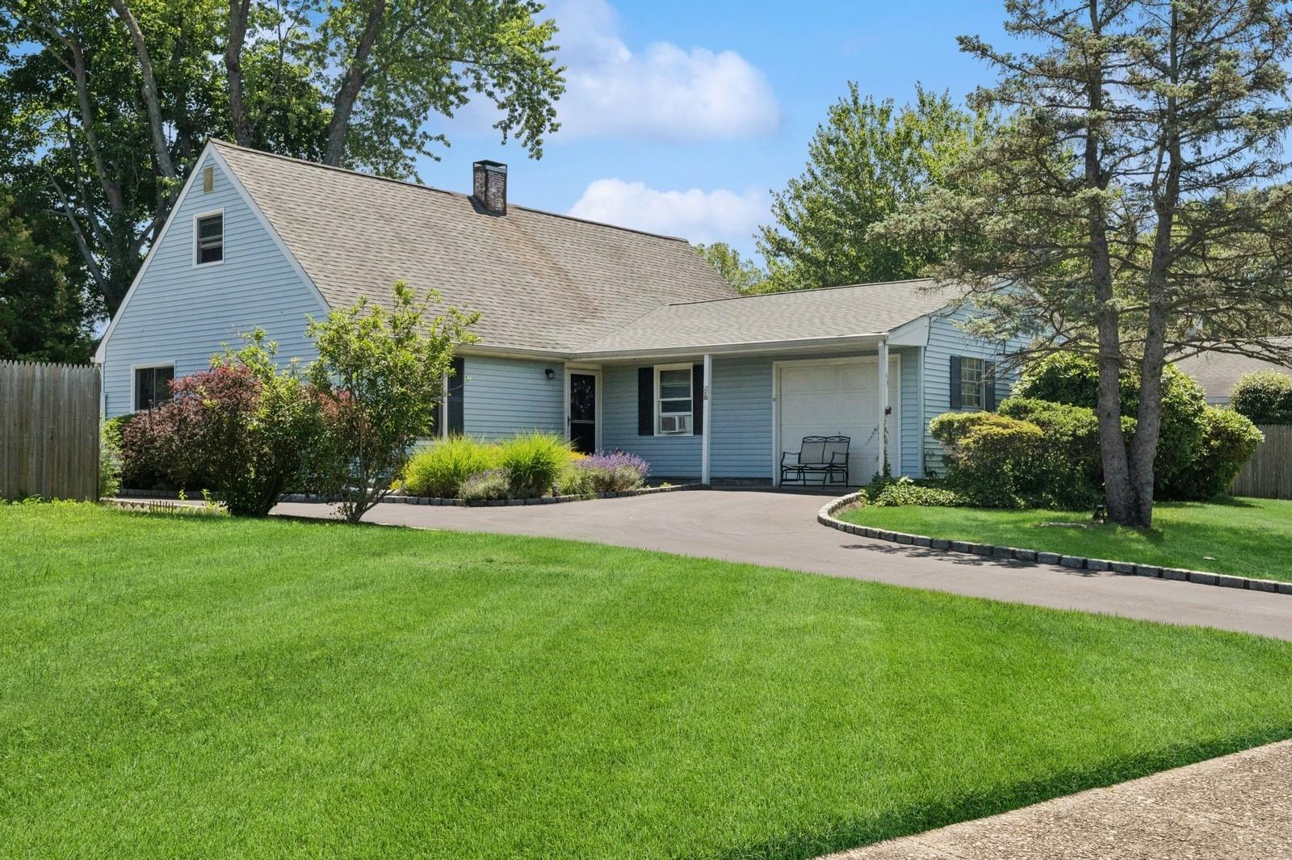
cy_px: 430
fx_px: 1291
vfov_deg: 36.8
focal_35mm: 36
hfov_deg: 53.2
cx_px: 646
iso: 320
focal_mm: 24
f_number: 8
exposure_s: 1/1600
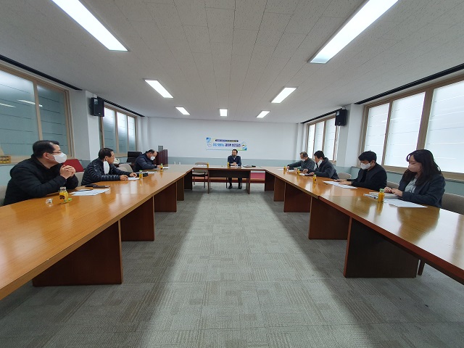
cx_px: 232
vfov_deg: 89.9
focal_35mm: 13
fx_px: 174
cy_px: 174
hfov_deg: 106.2
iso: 80
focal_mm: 1.8
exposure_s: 1/60
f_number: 2.2
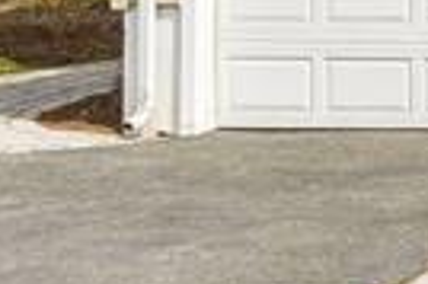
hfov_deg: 13.0
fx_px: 1449
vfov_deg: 10.4
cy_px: -268
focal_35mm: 122
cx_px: 1013
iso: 400
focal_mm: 16
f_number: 8
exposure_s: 1/640
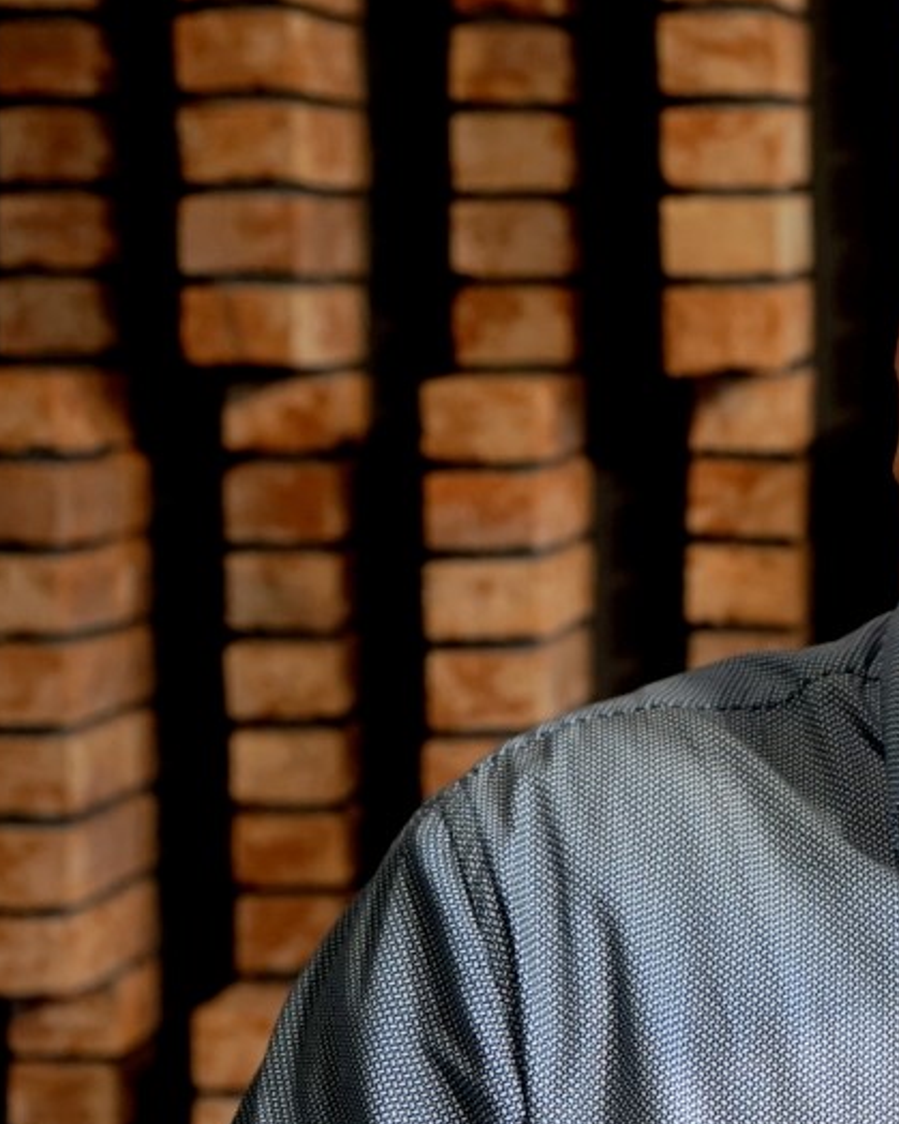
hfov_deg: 16.6
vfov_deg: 22.2
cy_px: 513
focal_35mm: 86
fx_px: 2861
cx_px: 1257
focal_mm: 32
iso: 500
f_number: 4
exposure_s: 1/40
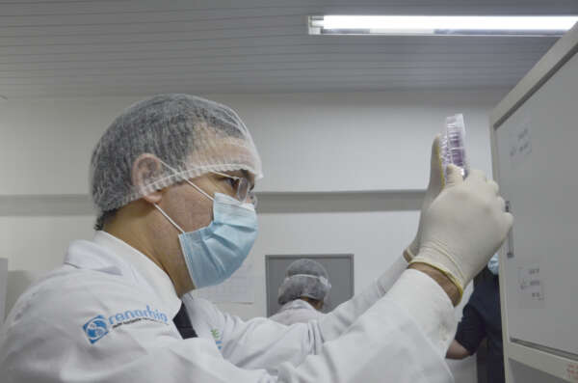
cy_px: 192
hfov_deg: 49.7
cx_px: 289
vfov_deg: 34.0
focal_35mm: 39
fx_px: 625
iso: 800
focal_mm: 26
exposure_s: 1/60
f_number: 9
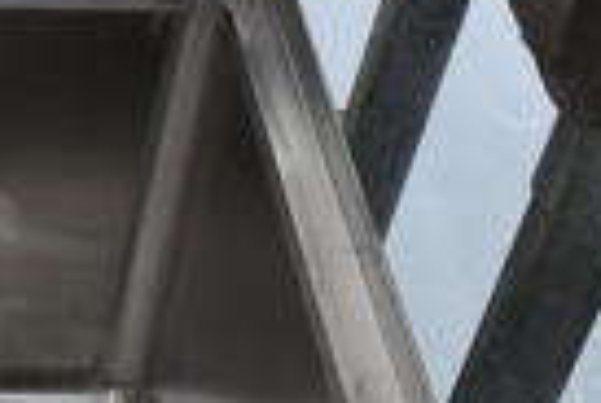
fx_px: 2008
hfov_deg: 15.7
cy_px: 407
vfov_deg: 11.4
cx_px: -285
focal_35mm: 120
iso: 100
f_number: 6.3
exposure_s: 1/30
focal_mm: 18
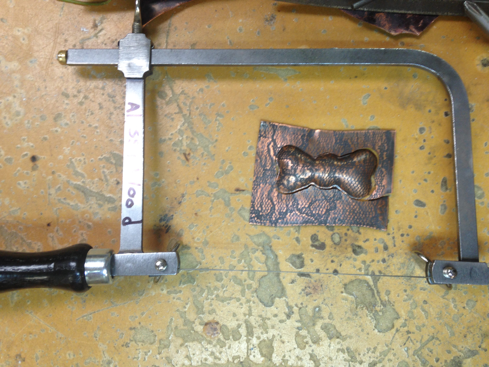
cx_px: 244
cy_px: 184
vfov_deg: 42.9
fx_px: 466
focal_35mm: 33
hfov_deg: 55.4
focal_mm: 4.12
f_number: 2.4
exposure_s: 1/24
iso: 50
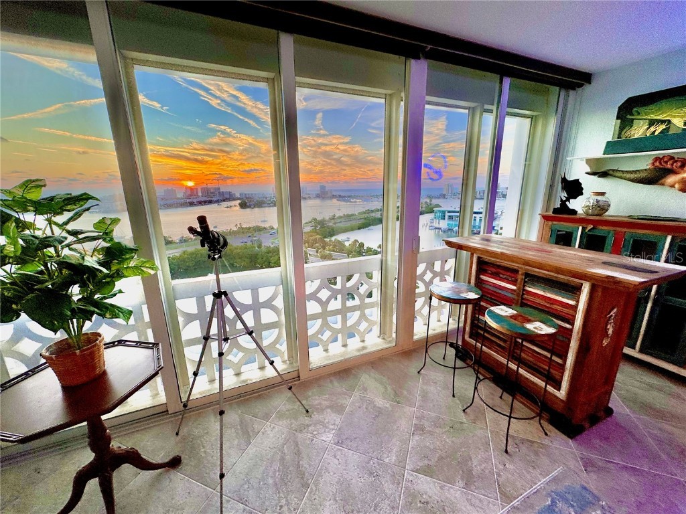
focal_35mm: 14
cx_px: 343
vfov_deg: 85.7
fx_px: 277
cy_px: 257
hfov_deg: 102.1
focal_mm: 2.22
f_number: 2.2
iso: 40
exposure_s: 1/120
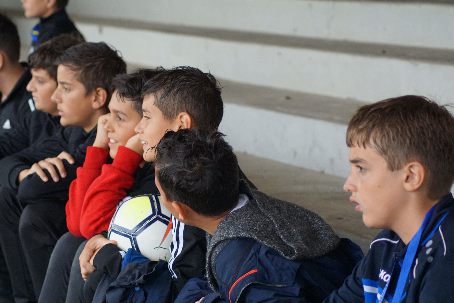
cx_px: 225
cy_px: 153
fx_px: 1362
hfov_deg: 18.9
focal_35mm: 108
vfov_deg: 12.7
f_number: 4
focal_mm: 70
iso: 200
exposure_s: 1/160
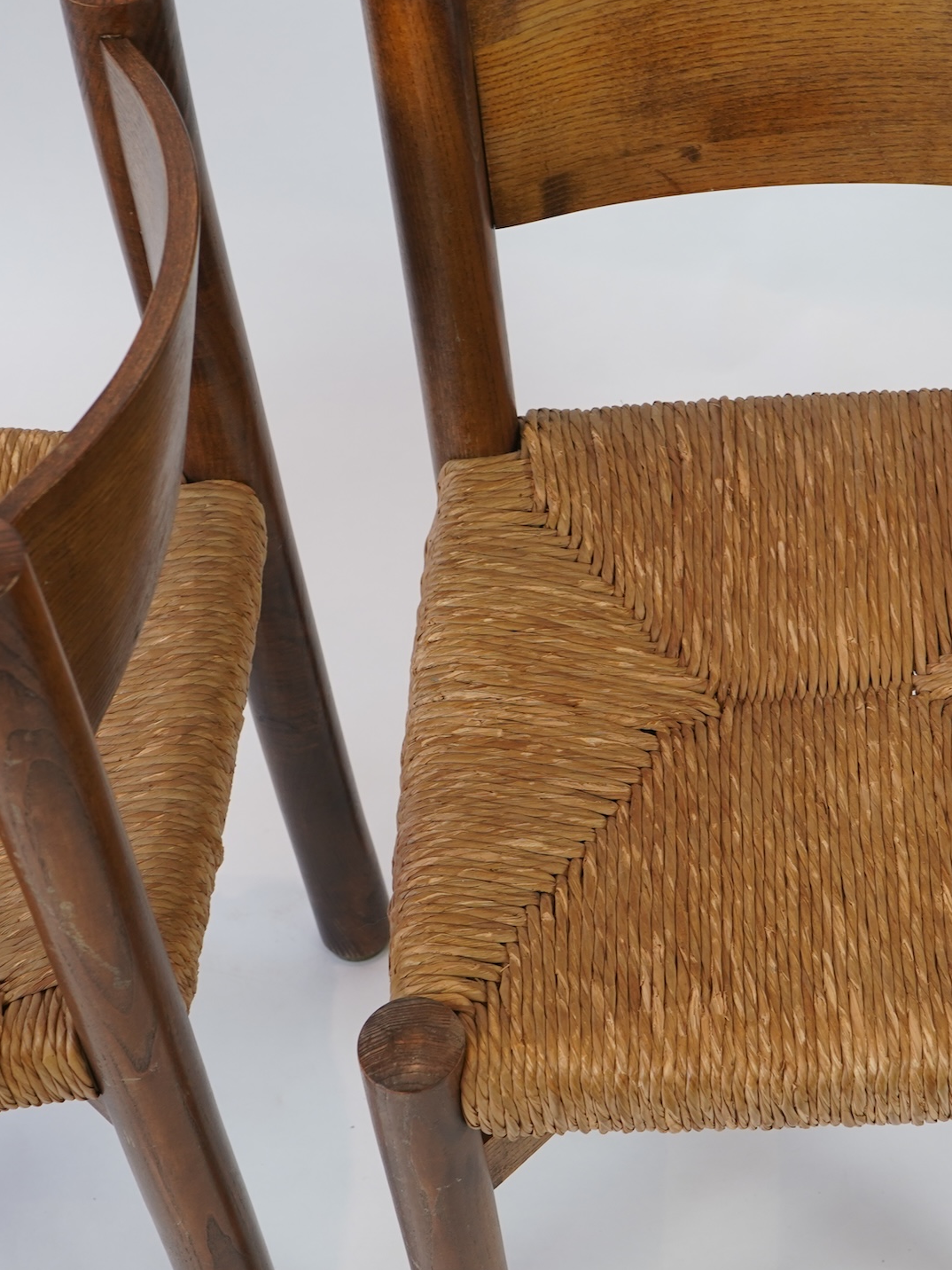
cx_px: 725
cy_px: 596
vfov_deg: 27.8
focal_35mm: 70
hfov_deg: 20.8
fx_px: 2567
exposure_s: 1/40
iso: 500
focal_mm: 38
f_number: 6.3
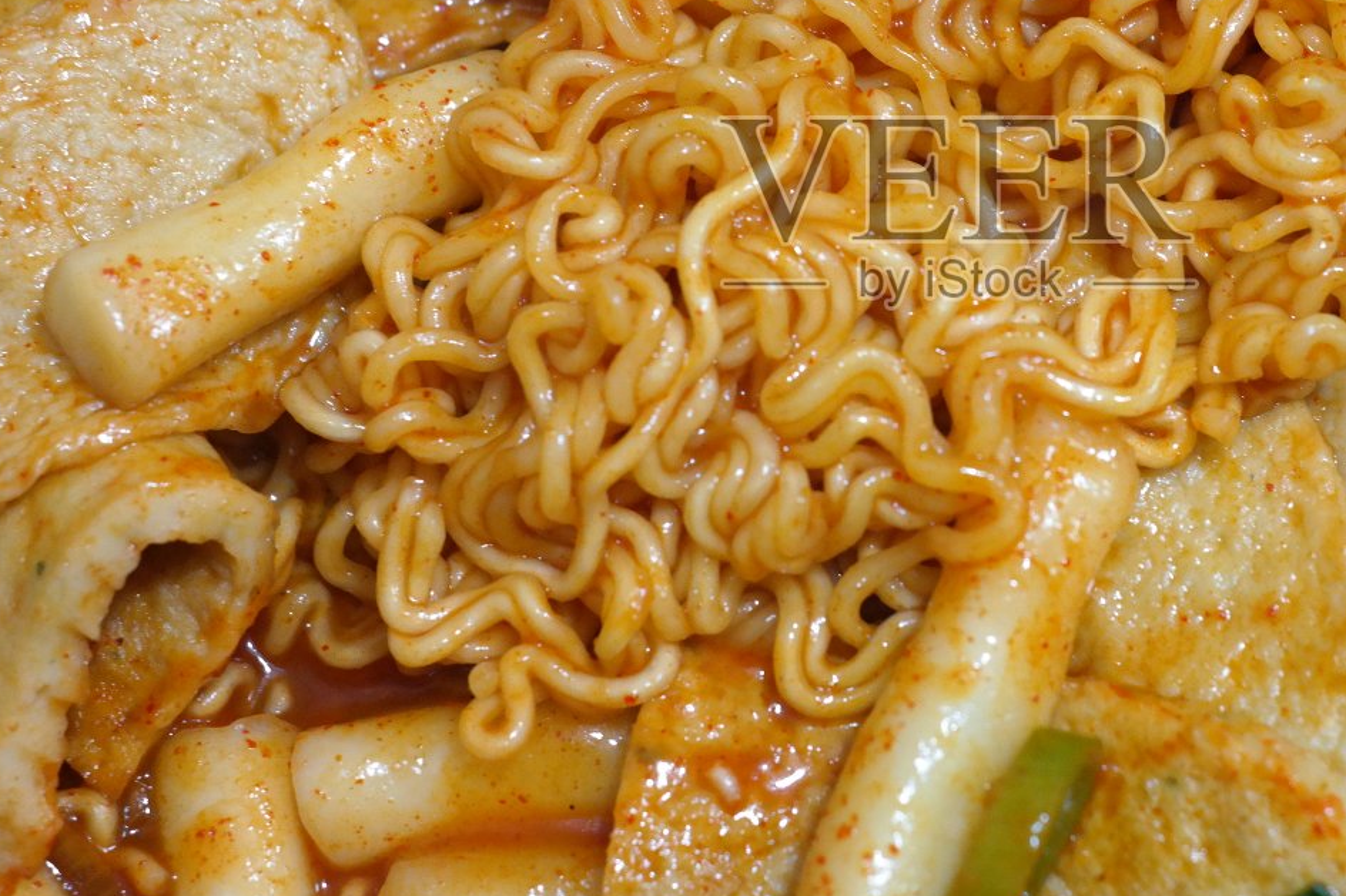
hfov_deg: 25.8
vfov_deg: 17.4
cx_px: 958
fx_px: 2916
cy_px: 214
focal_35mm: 78
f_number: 3.5
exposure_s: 1/50
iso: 1600
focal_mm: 30
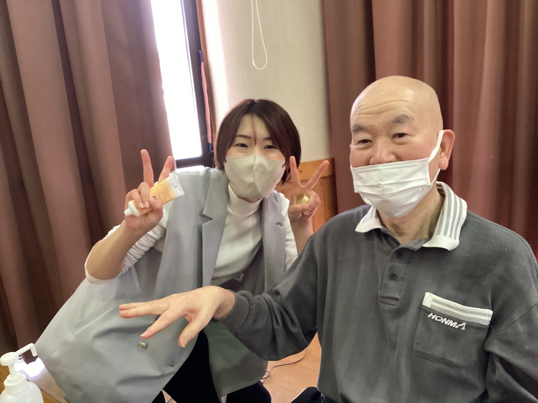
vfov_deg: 45.4
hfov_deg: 58.4
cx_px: 269
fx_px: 482
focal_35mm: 31
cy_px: 202
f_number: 2.4
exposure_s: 1/60
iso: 250
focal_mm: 3.3
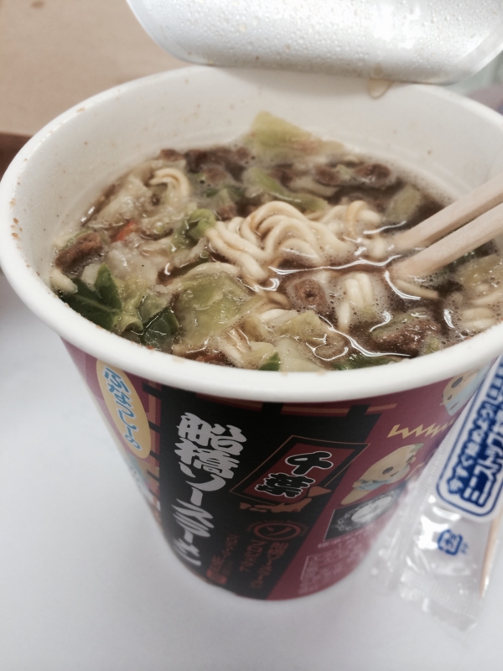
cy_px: 336
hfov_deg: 46.8
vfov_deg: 60.0
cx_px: 252
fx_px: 581
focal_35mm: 30
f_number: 2.2
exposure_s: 1/33
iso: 50
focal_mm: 4.12
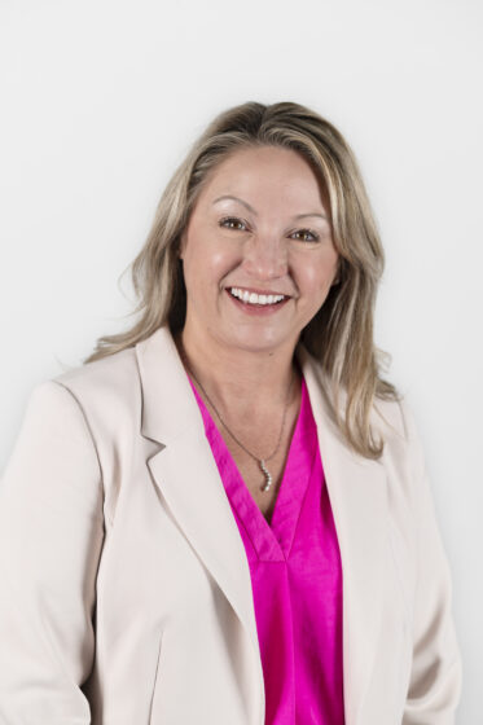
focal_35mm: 85
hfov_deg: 16.1
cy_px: 362
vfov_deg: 23.9
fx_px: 1712
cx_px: 242
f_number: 2.8
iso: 320
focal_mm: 85
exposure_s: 1/320
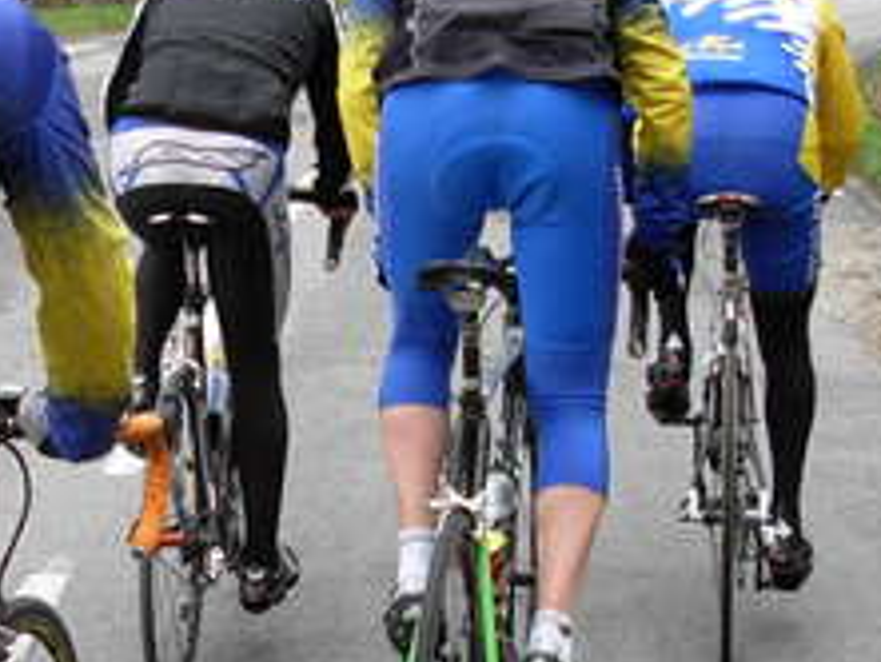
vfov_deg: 14.4
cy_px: 327
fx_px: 2623
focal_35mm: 103
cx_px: 255
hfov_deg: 19.0
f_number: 2.9
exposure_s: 1/136
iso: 79
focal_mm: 6.3
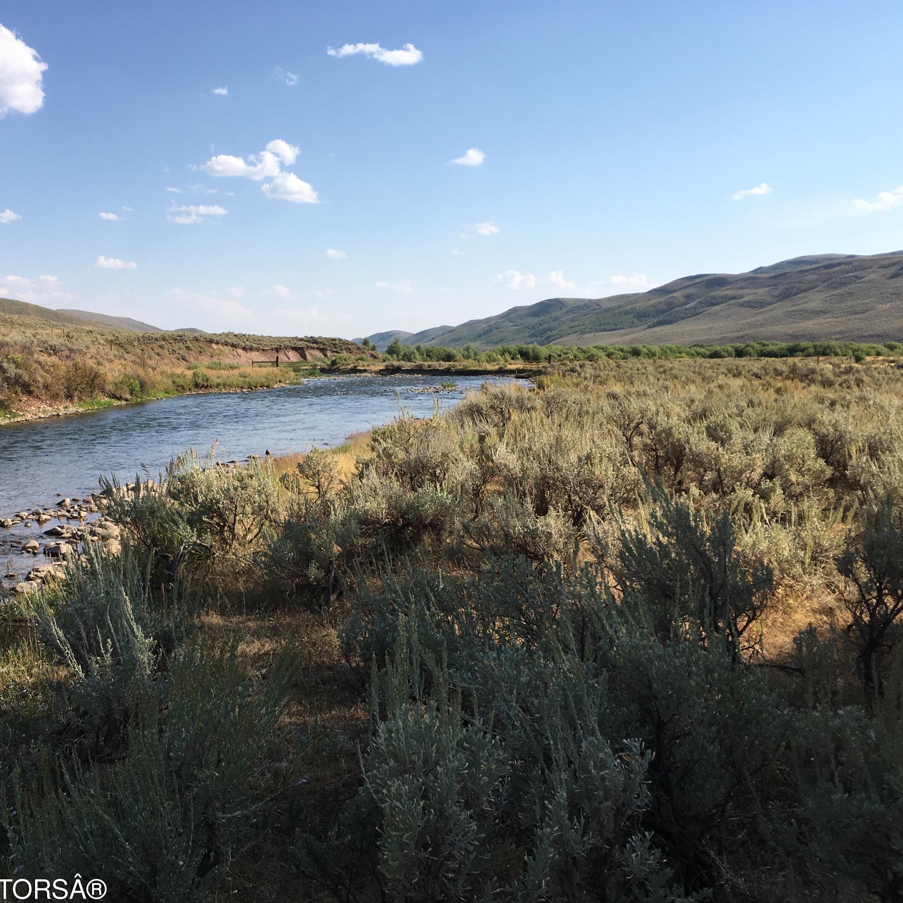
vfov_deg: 46.0
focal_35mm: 36
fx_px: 1062
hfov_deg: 45.3
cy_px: 457
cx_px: 295
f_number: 2.2
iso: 25
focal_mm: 4.15
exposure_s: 1/1603
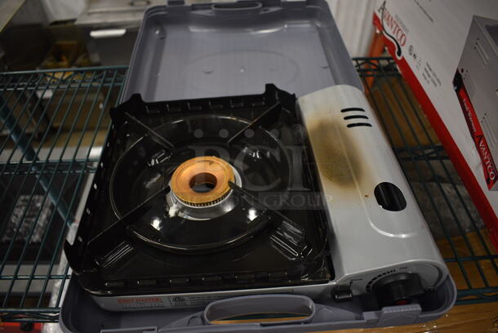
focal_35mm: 27
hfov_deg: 67.3
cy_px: 166
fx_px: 374
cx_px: 249
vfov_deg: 48.0
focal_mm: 18
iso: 800
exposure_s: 1/125
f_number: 3.5
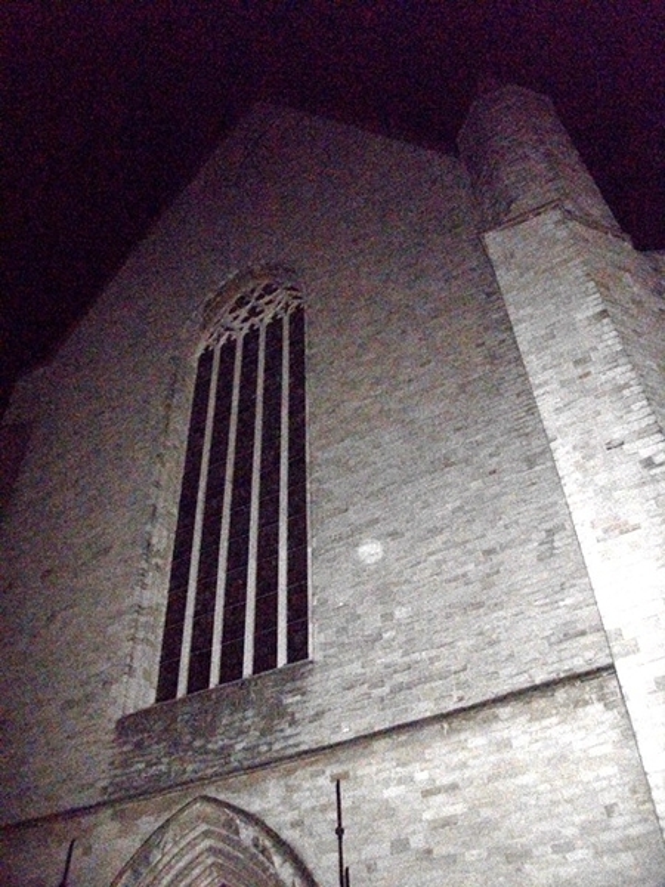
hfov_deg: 44.2
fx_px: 820
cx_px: 332
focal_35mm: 32
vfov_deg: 56.8
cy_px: 444
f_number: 2.9
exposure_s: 1/60
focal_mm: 5.7
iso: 640
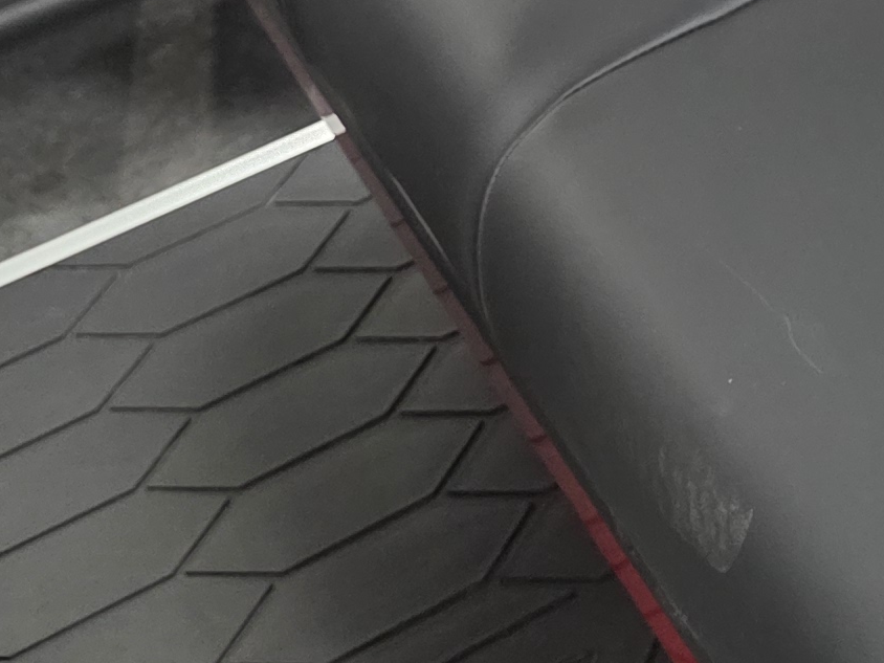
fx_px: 2784
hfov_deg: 14.1
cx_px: 1939
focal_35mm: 109
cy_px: -565
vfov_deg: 12.3
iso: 640
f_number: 1.7
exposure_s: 1/120
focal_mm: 6.3
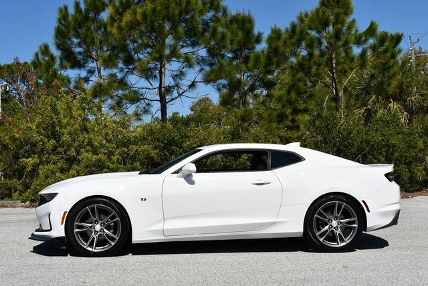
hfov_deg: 38.2
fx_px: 619
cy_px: 143
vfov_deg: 26.0
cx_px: 214
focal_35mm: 52
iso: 100
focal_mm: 26
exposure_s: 1/320
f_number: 9
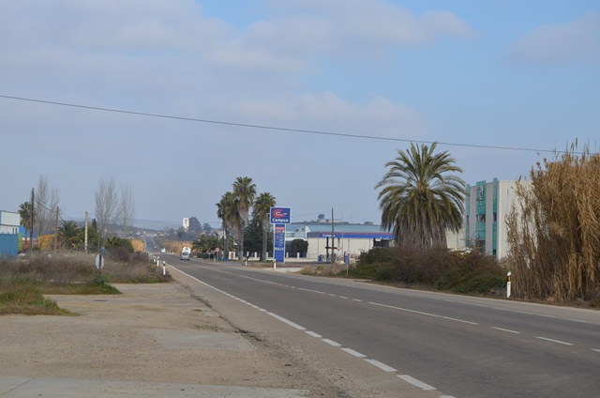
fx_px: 1372
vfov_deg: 16.5
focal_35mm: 82
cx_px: 300
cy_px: 199
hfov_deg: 24.7
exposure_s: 1/250
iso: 125
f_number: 8
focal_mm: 55
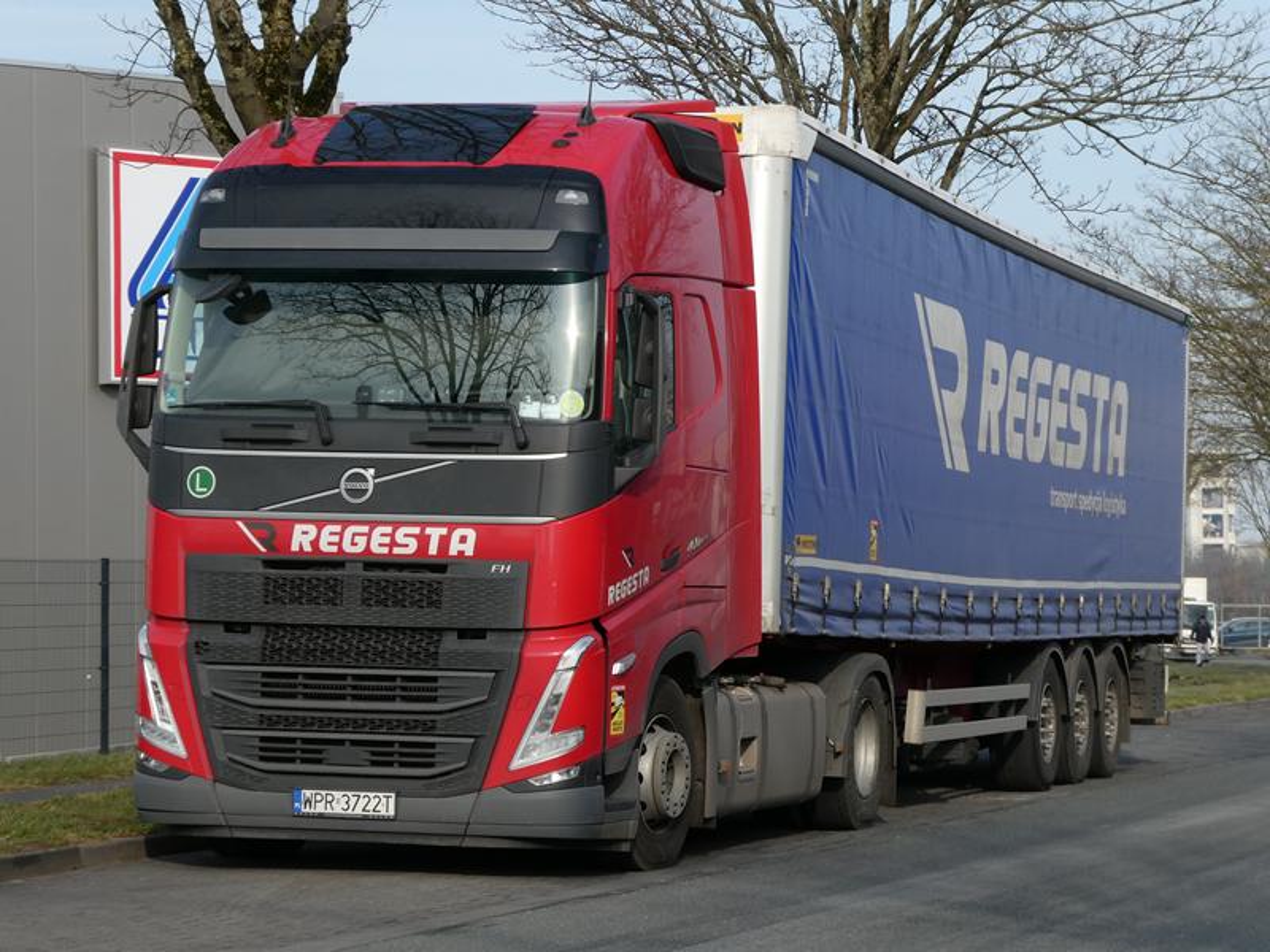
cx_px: 635
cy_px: 476
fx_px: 3595
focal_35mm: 98
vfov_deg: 15.1
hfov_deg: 20.0
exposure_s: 1/250
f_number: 5
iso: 80
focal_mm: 17.5
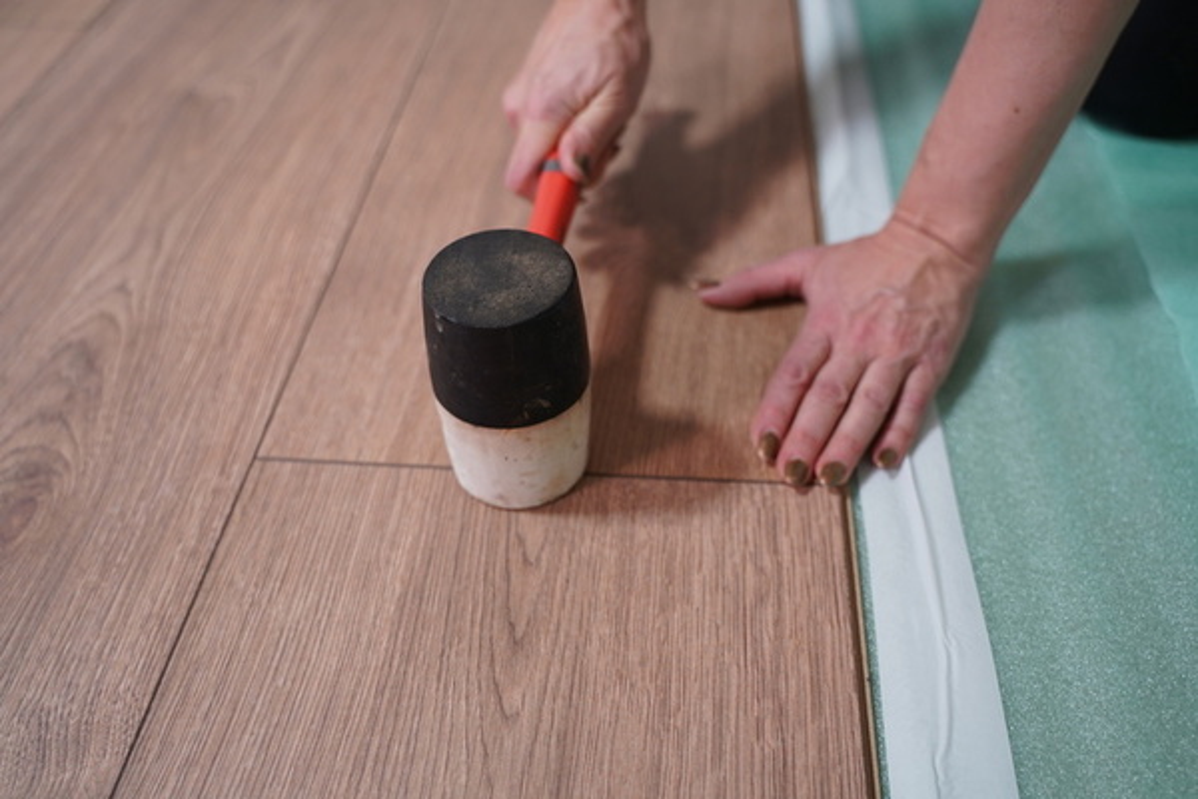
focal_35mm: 34
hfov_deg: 55.8
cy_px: 400
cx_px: 599
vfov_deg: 38.9
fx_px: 1131
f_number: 2.8
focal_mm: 34
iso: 500
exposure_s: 1/40
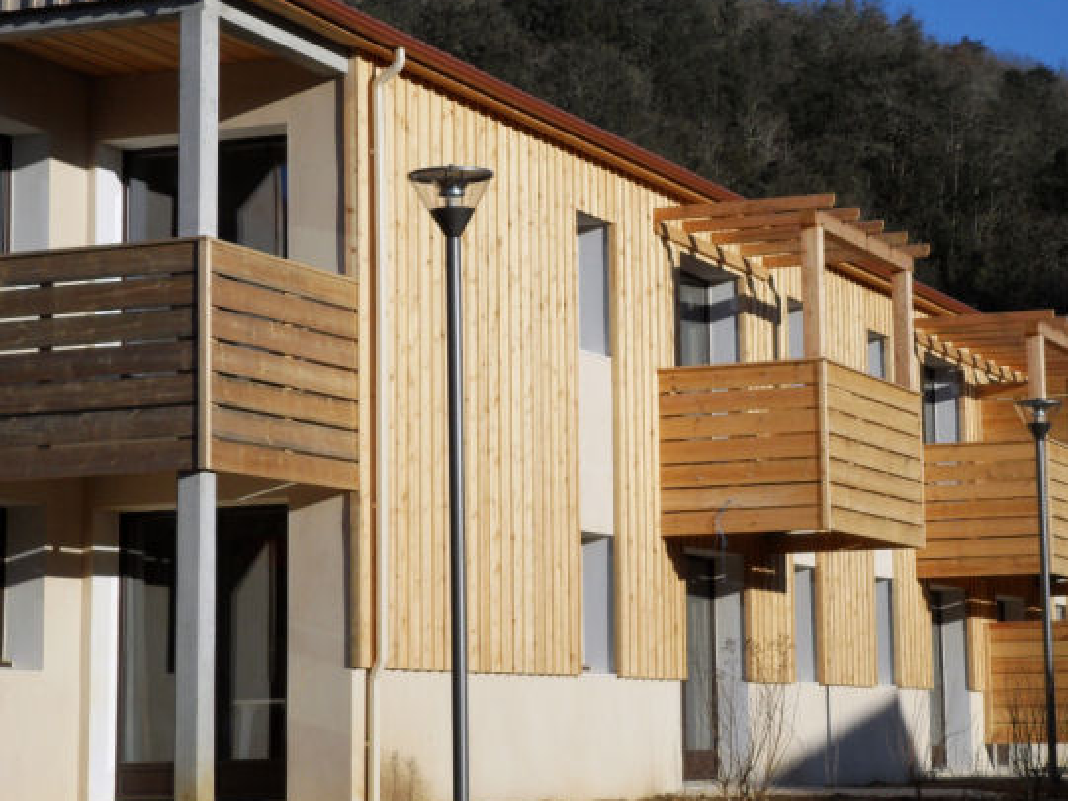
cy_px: 300
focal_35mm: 96
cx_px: 645
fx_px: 2962
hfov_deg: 20.4
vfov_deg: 15.4
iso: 80
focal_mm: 13.2
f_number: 3.9
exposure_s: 1/1500
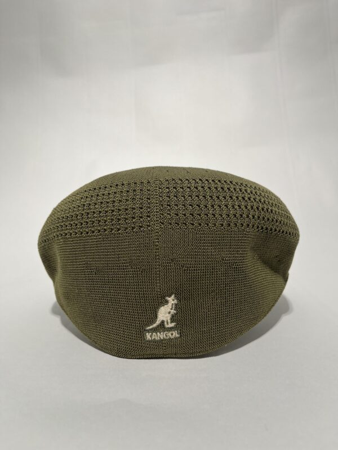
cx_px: 169
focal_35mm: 26
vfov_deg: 67.3
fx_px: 338
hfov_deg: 53.1
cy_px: 225
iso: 40
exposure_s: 1/251
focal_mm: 5.1
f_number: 1.6
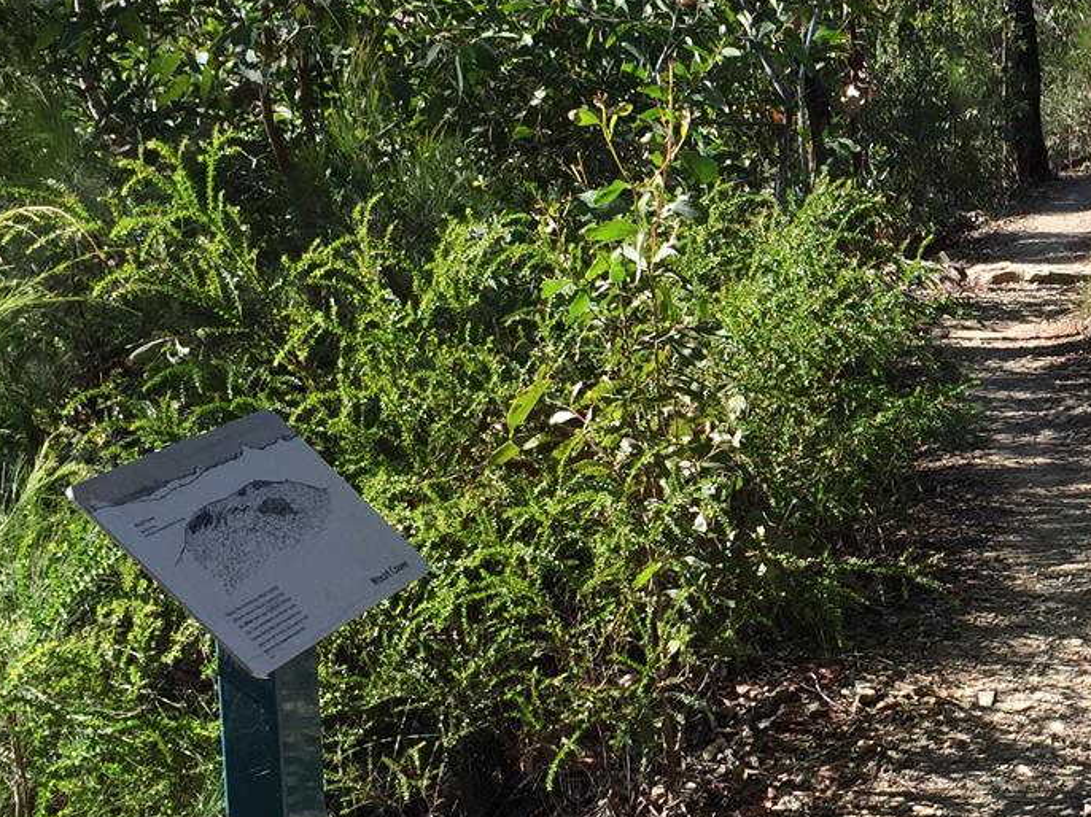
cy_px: 332
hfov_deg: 26.3
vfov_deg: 21.3
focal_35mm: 69
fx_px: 2174
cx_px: 1155
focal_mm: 4.15
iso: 32
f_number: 2.2
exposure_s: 1/638
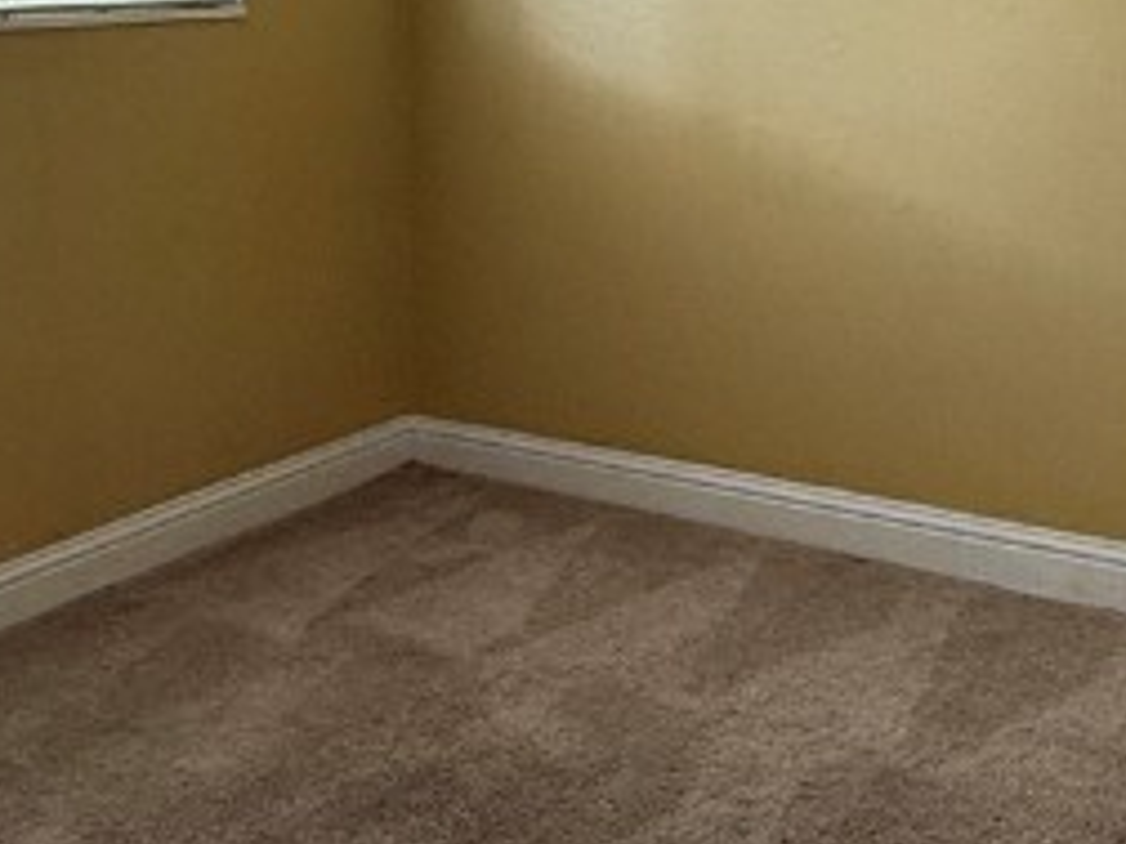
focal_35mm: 57
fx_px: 1854
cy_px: -40
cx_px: 380
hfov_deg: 33.5
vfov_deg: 24.3
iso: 250
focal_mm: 2.22
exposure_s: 1/99
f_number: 2.2
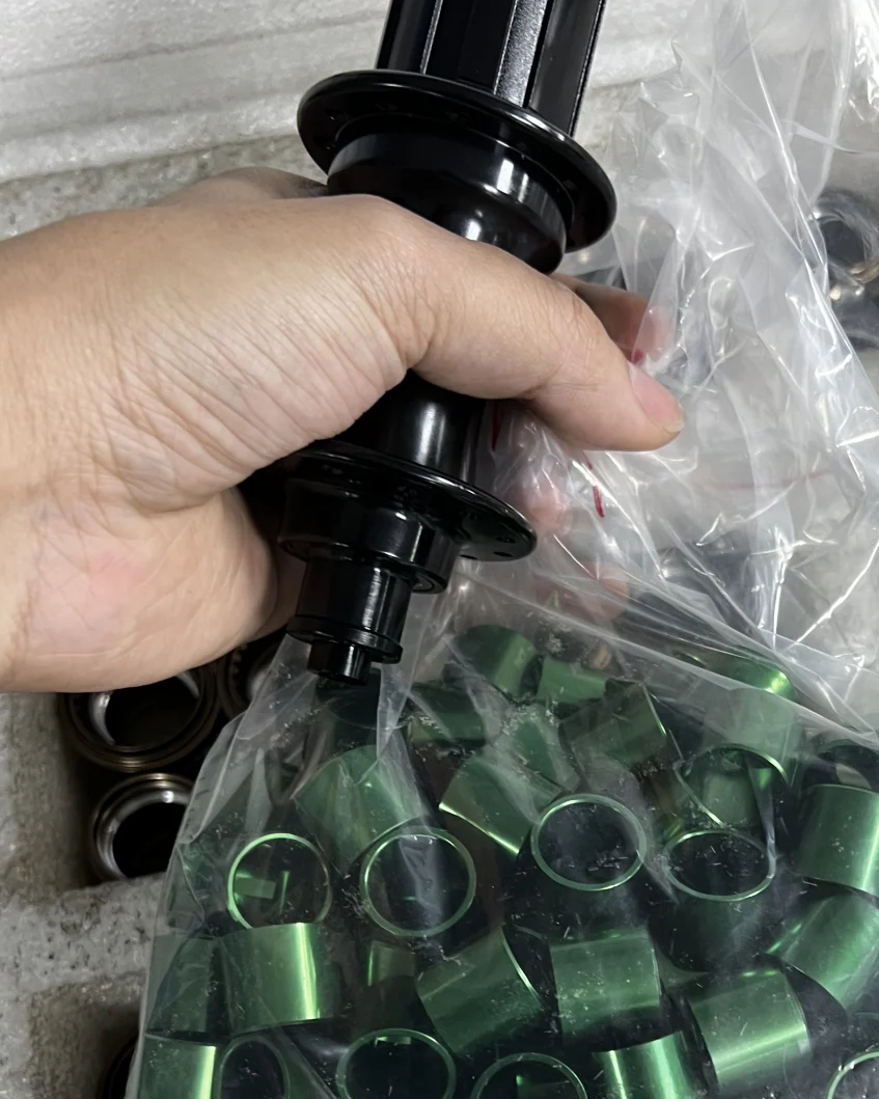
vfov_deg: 38.8
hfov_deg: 32.2
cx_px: 639
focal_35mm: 46
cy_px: 875
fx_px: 1496
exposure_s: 1/50
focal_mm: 5.7
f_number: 1.5
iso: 100
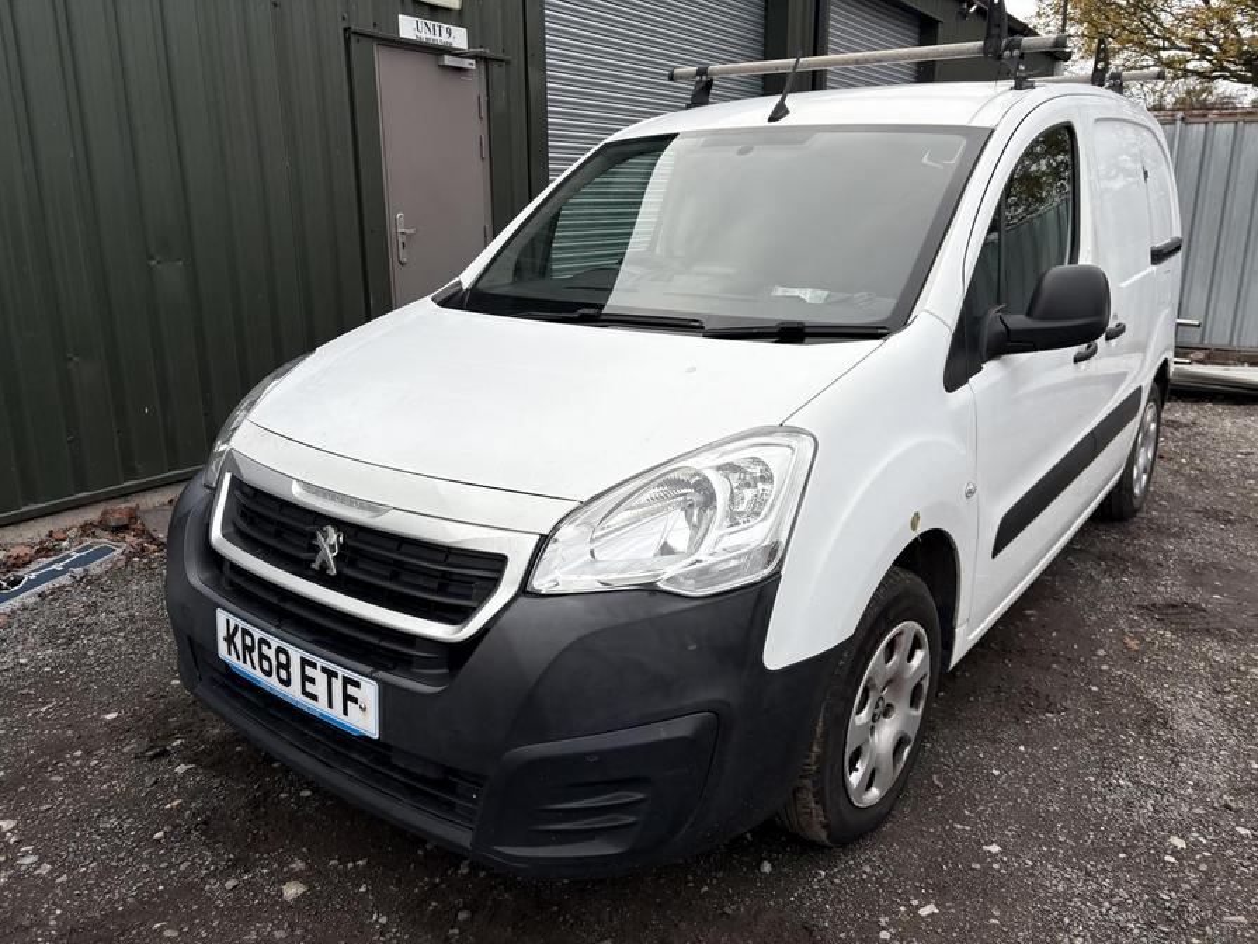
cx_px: 629
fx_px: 945
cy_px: 472
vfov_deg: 53.1
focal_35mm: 26
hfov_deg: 67.3
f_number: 1.6
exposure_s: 1/1135
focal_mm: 5.96
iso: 50
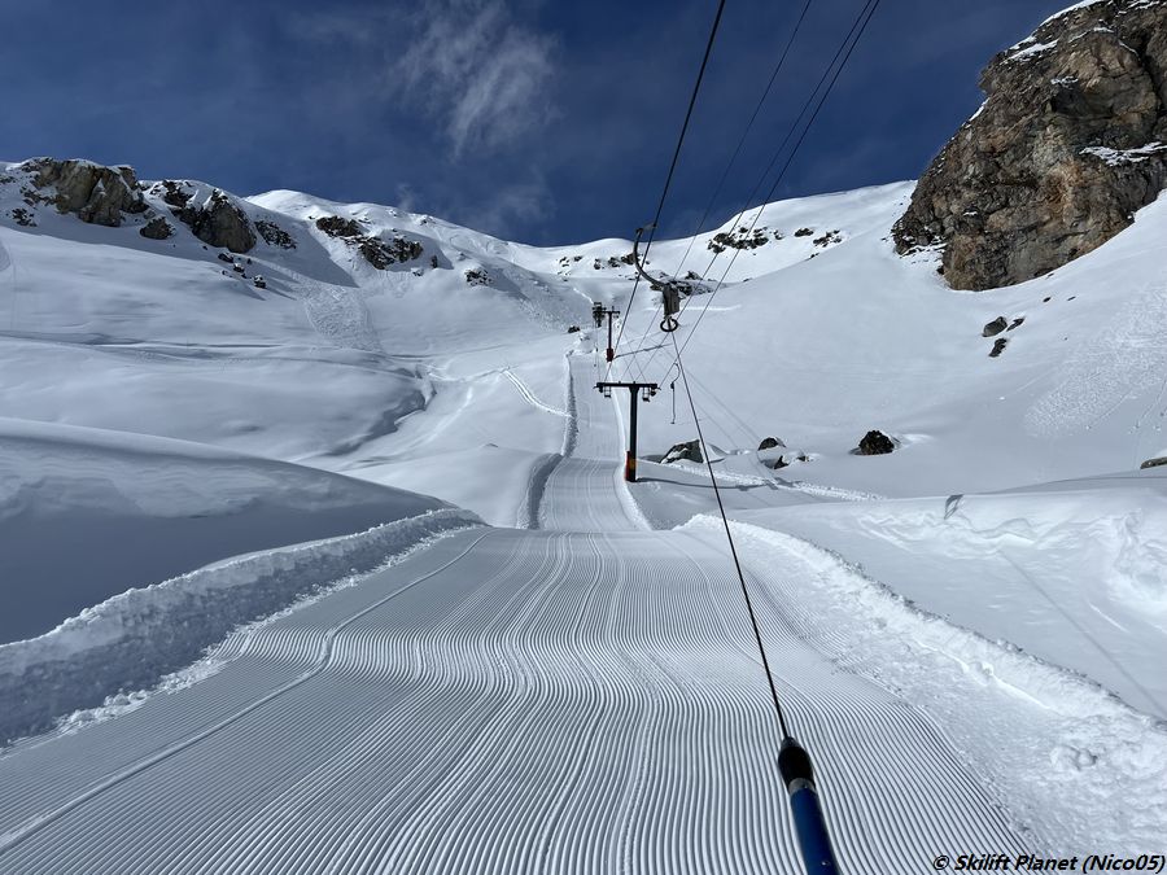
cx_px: 584
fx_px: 877
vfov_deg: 53.1
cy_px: 438
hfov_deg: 67.3
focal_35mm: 26
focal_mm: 5.7
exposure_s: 1/16393
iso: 40
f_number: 1.5
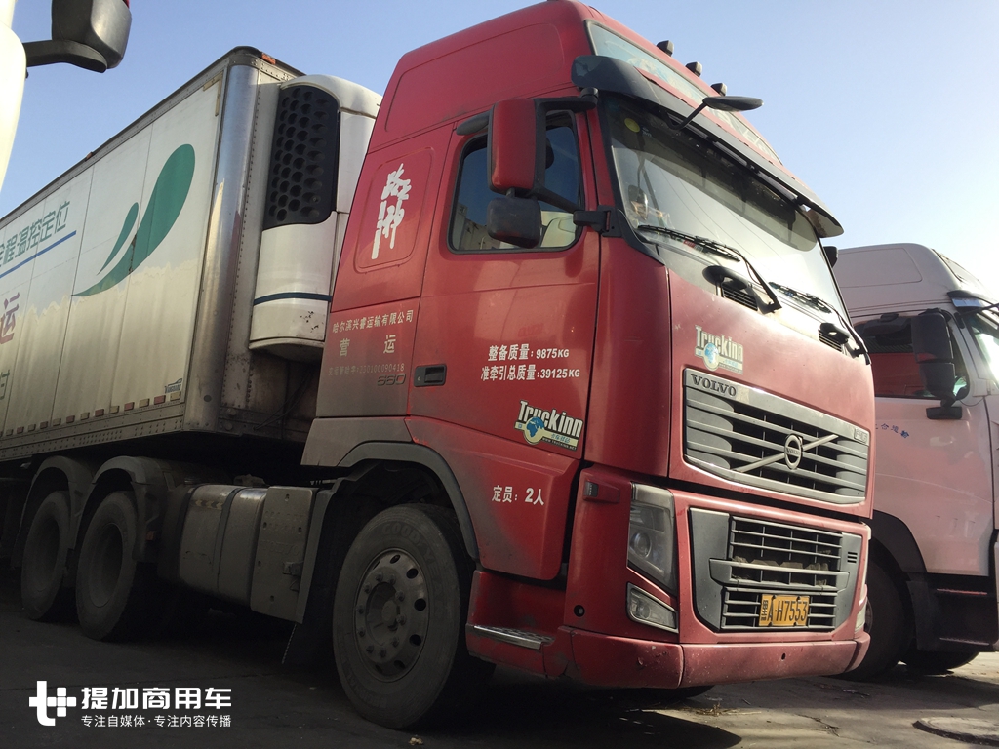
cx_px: 500
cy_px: 374
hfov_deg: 61.7
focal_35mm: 29
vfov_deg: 48.2
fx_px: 837
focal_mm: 4.15
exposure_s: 1/989
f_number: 2.2
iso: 32
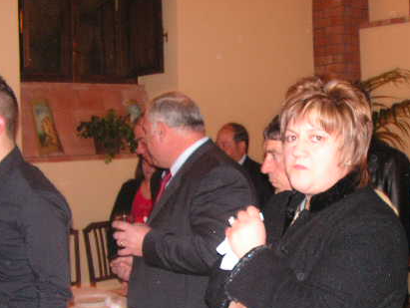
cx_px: 296
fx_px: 664
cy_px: 186
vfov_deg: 26.1
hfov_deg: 33.8
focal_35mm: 56
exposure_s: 1/40
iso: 200
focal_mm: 6
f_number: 3.2
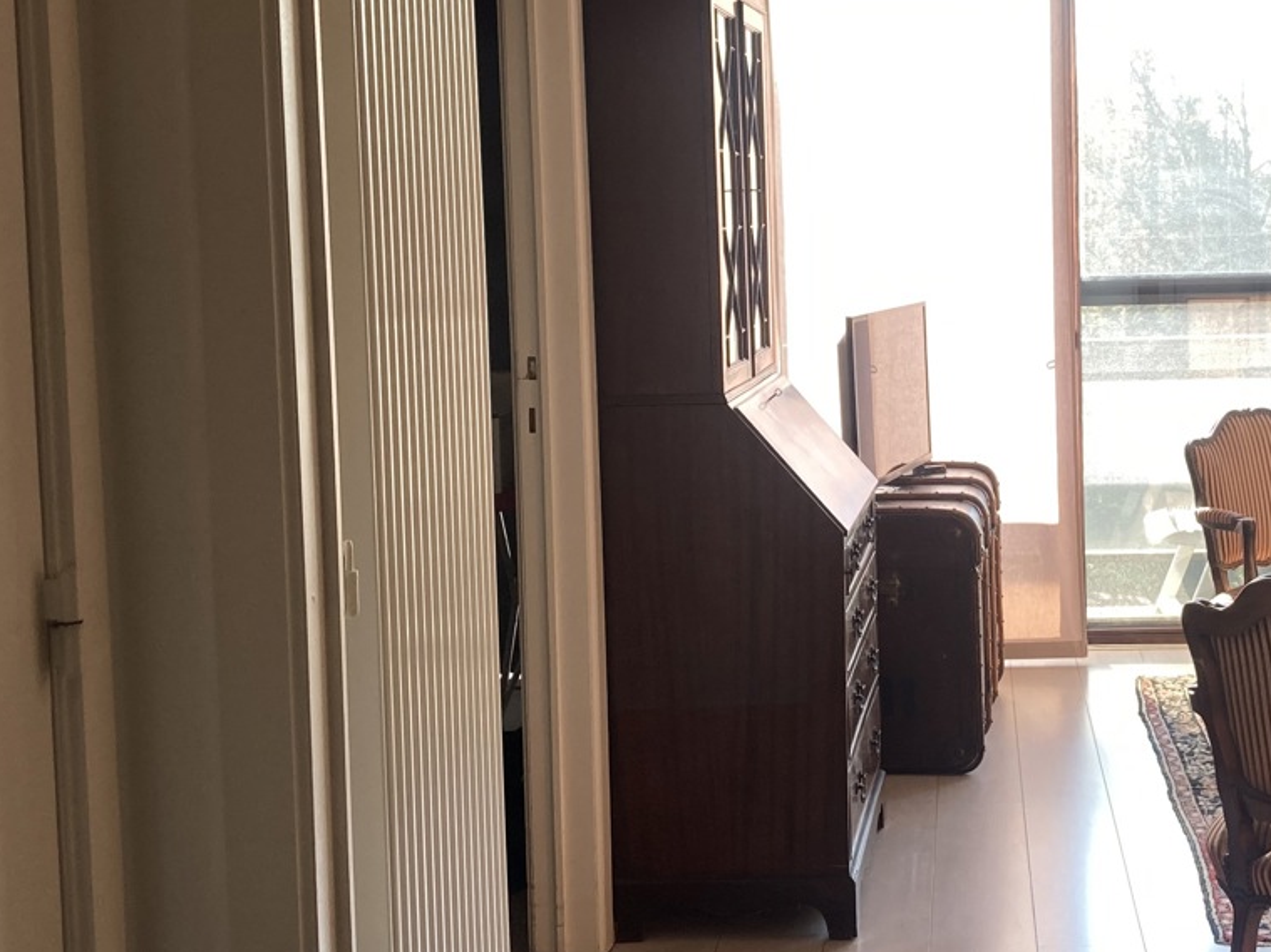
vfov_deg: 24.8
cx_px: 955
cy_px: 386
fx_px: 2166
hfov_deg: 32.1
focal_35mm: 59
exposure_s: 1/100
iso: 25
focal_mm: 3.99
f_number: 1.8
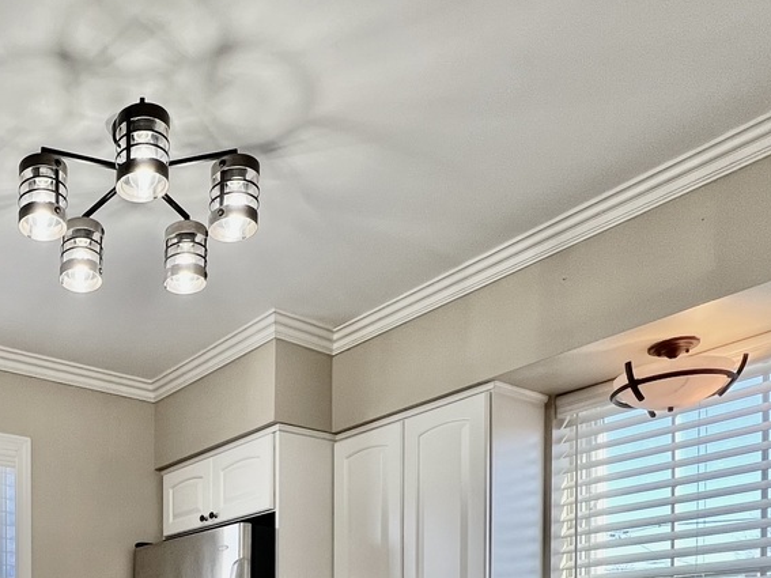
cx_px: 92
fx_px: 735
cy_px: 695
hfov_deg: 49.9
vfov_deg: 34.4
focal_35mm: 33
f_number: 1.8
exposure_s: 1/120
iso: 100
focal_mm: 1.57
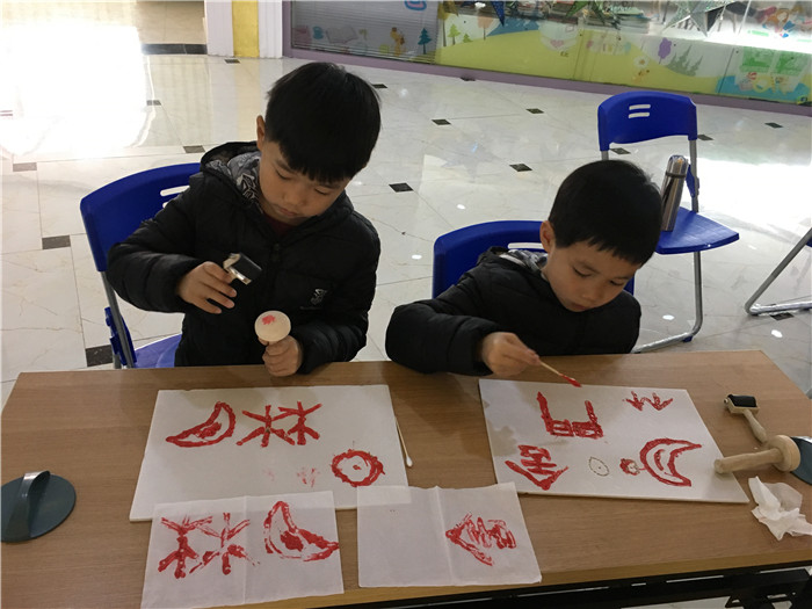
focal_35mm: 29
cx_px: 406
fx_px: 680
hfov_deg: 61.7
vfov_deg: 48.2
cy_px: 304
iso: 200
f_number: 2.2
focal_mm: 4.15
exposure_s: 1/33
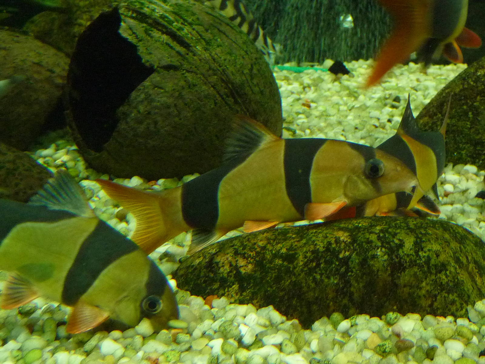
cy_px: 182
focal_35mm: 50
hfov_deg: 38.2
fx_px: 701
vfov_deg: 29.1
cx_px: 242
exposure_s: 1/30
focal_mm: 5
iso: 400
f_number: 3.4
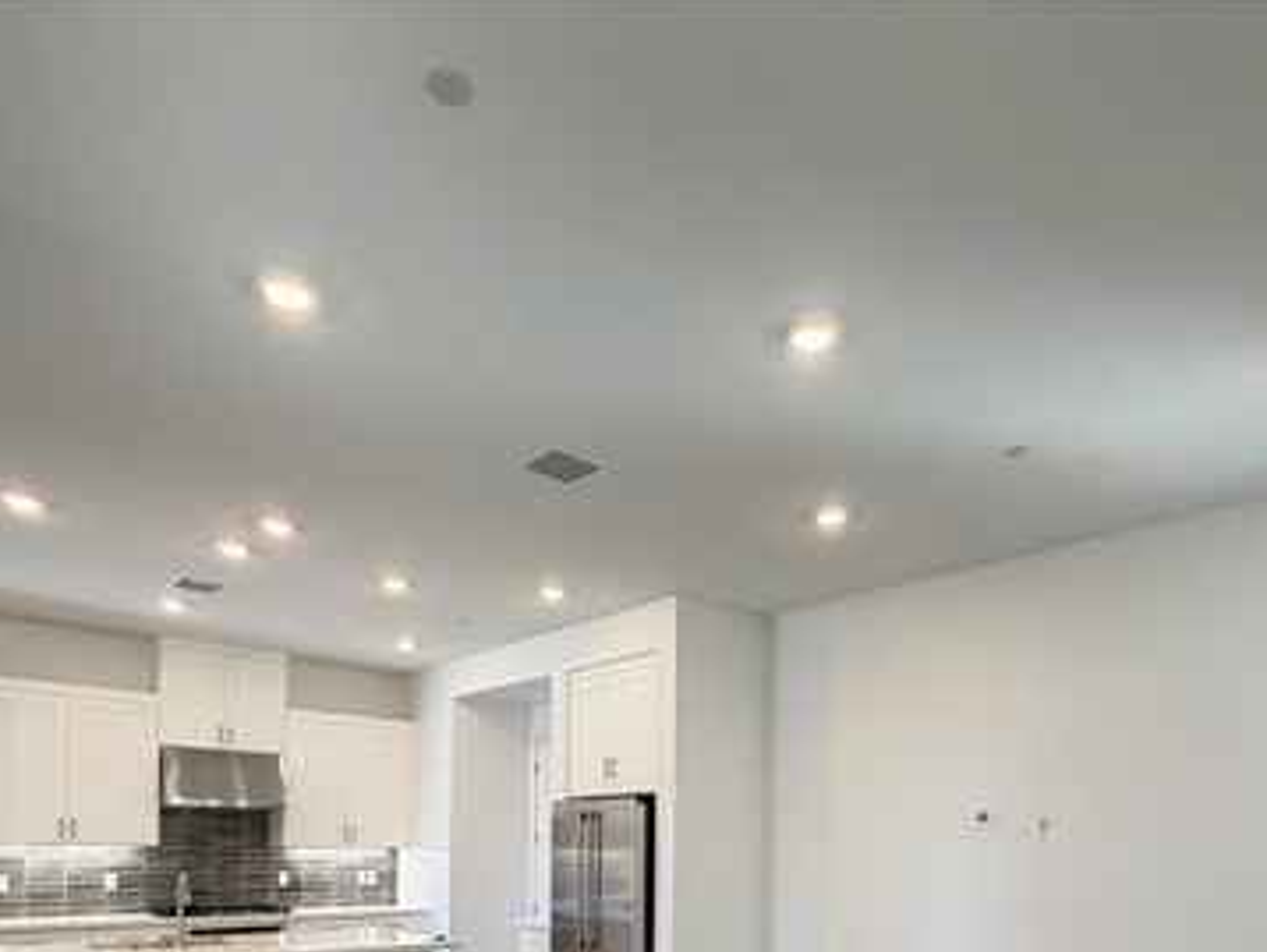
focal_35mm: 25
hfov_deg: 69.3
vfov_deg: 49.4
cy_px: 842
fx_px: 916
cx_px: 676
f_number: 2.2
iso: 160
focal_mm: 2.22
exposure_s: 1/120
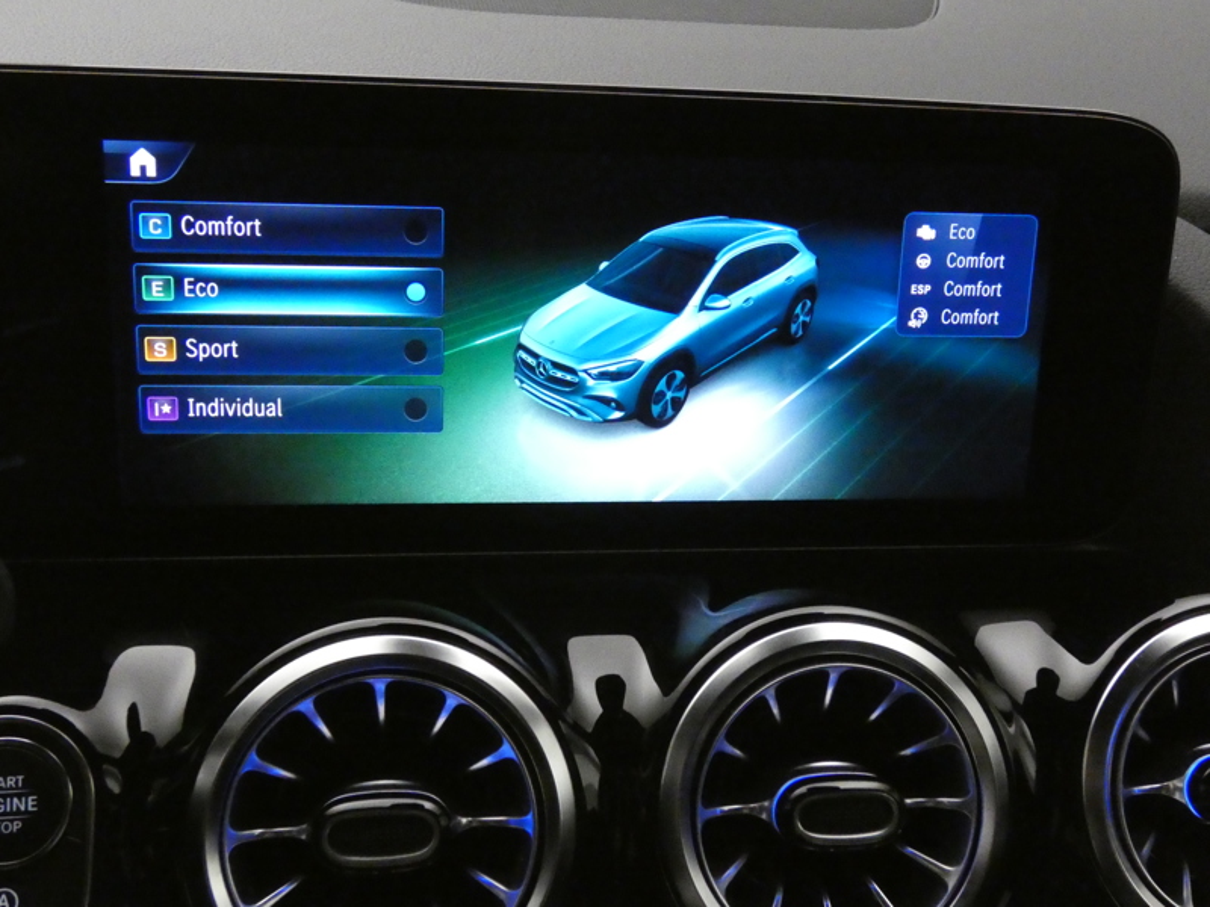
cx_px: 605
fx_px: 1433
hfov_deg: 45.8
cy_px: 454
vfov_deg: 35.1
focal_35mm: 41
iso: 3200
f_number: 3.6
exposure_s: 1/60
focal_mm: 7.3
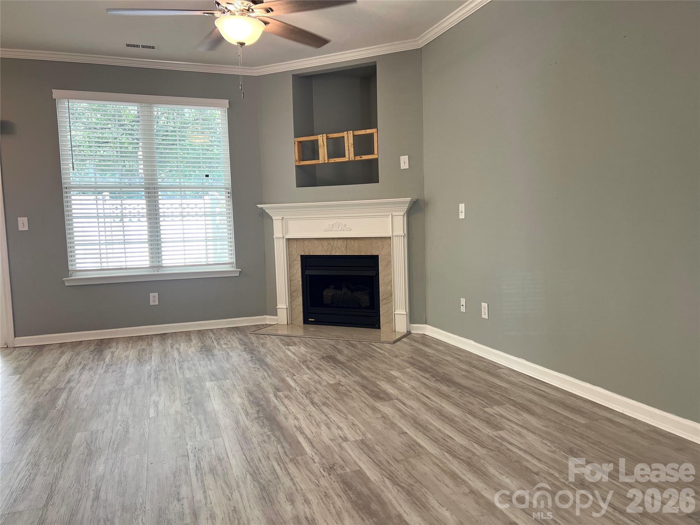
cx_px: 350
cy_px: 262
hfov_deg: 67.3
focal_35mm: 26
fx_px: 526
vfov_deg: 53.1
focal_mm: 5.7
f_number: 1.5
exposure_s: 1/120
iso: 100
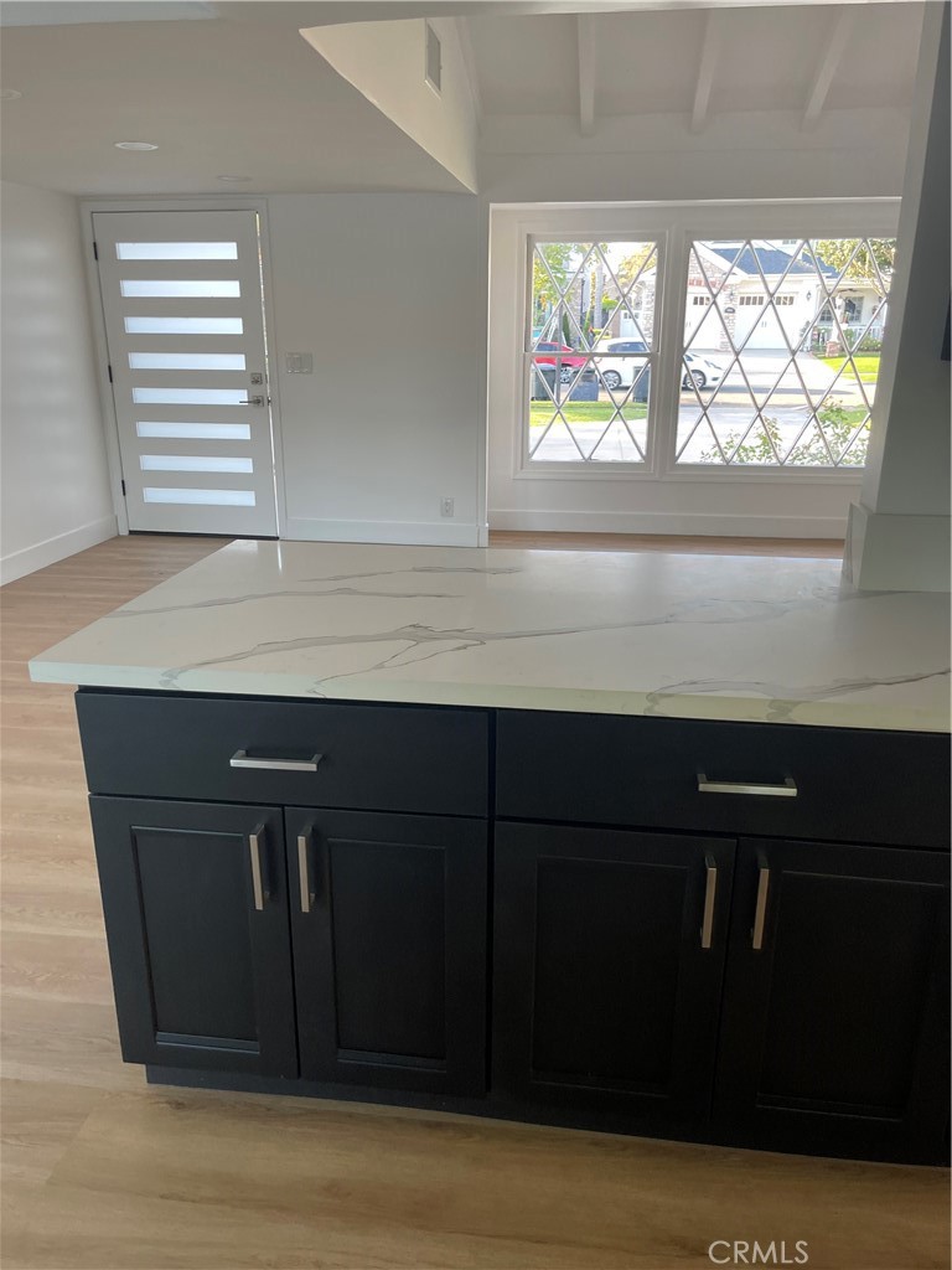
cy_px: 635
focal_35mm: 26
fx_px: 953
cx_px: 476
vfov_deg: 67.3
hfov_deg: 53.1
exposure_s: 1/121
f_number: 1.6
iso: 100
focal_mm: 5.1
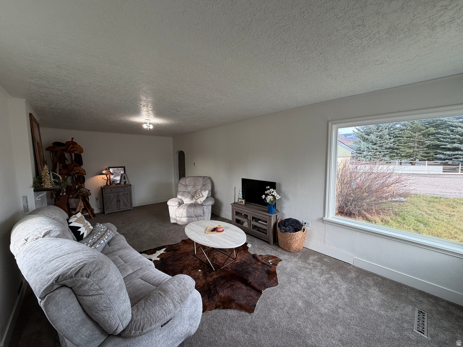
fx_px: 187
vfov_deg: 85.7
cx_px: 232
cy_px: 174
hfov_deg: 102.1
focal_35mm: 14
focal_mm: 2.22
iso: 100
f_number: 2.2
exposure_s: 1/121
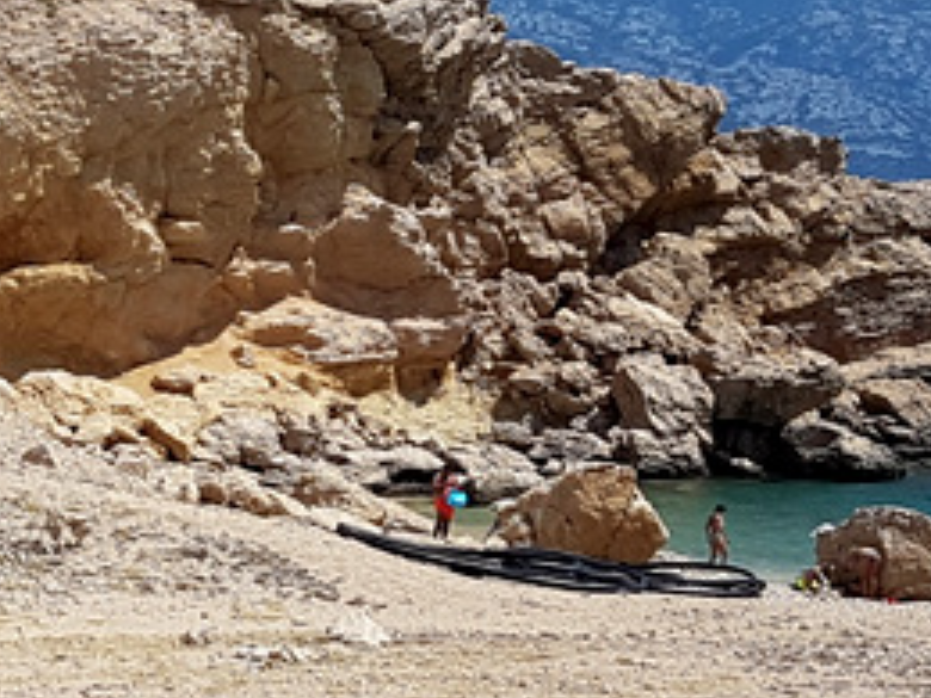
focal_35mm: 120
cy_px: 190
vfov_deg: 12.3
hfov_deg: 15.4
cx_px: -372
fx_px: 3227
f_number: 1.7
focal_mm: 4.2
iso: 40
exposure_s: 1/3320
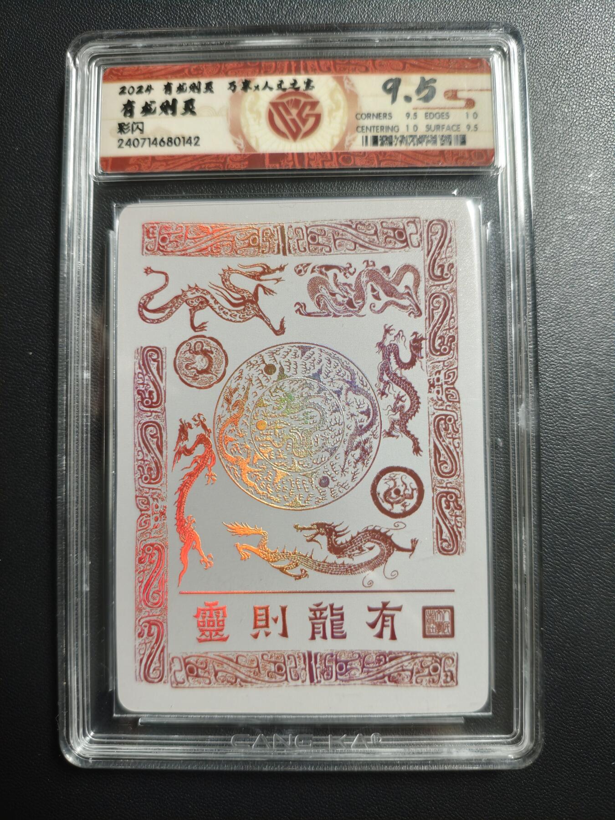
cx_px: 308
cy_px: 410
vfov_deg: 67.3
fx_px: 616
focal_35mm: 26
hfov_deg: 53.1
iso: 640
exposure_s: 1/50
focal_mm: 4.94
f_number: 1.5
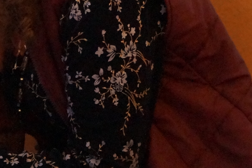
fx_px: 1064
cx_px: -121
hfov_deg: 12.8
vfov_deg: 8.8
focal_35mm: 152
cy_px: -77
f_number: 4
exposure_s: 1/160
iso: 3200
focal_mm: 22
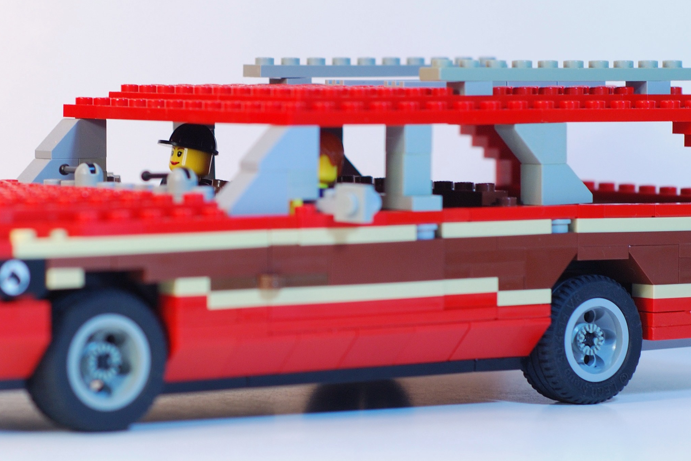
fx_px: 2745
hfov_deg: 14.3
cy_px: 270
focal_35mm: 143
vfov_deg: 9.6
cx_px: 248
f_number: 4
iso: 200
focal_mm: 50
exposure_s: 1/50
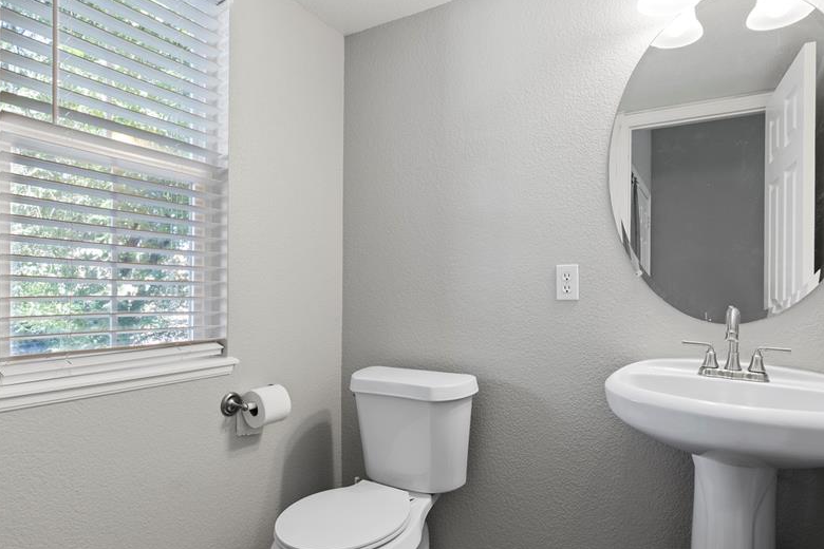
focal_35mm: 21
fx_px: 481
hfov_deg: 81.2
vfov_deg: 59.5
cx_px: 411
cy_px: 287
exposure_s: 1/1.67
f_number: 11
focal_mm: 16
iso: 100
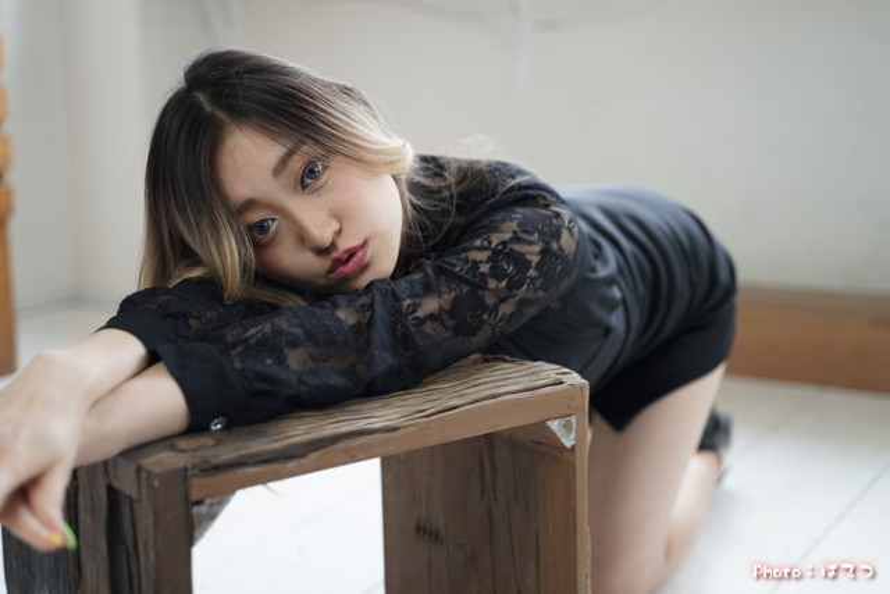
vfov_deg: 24.2
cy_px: 297
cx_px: 445
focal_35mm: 56
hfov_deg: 35.6
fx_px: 1385
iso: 100
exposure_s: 1/30
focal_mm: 56
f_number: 2.8
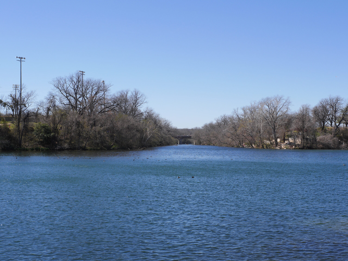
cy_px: 130
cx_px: 174
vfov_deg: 29.1
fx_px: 503
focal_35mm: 50
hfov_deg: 38.2
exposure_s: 1/1000
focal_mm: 25
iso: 200
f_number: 5
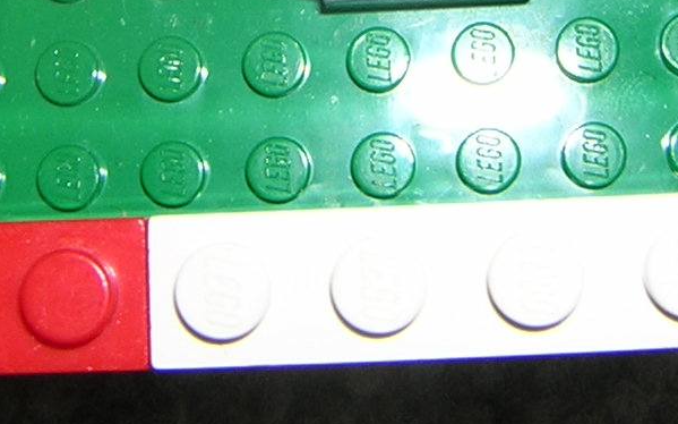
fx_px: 1884
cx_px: 342
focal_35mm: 102
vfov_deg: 12.3
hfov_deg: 20.4
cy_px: -160
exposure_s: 1/60.1
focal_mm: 4.7
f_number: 5.2
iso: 100
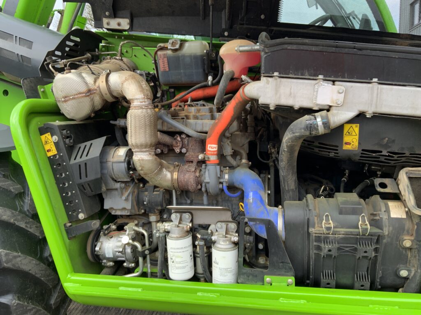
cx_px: 210
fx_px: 353
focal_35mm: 29
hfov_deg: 61.7
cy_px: 158
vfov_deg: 48.2
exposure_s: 1/122
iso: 20
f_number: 1.8
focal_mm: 3
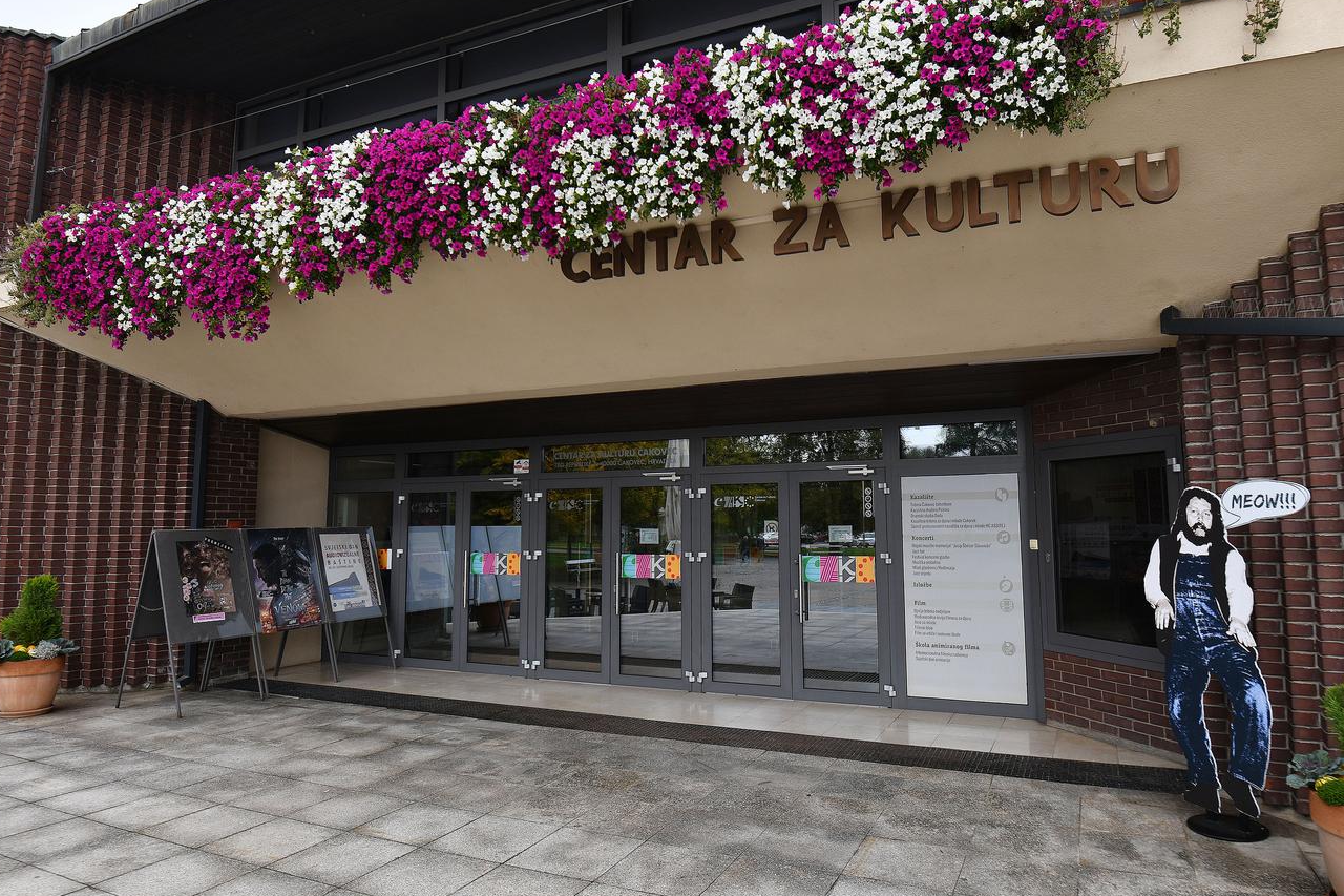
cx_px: 740
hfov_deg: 83.7
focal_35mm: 20
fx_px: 747
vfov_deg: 61.9
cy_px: 445
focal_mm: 16
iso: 125
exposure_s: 1/250
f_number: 5
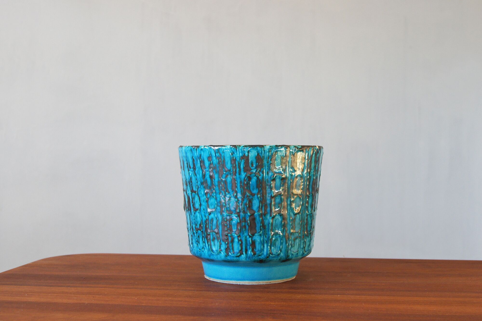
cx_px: 241
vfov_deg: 29.9
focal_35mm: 45
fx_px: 602
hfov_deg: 43.6
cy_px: 160
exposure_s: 1/80
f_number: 5.6
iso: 400
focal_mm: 30
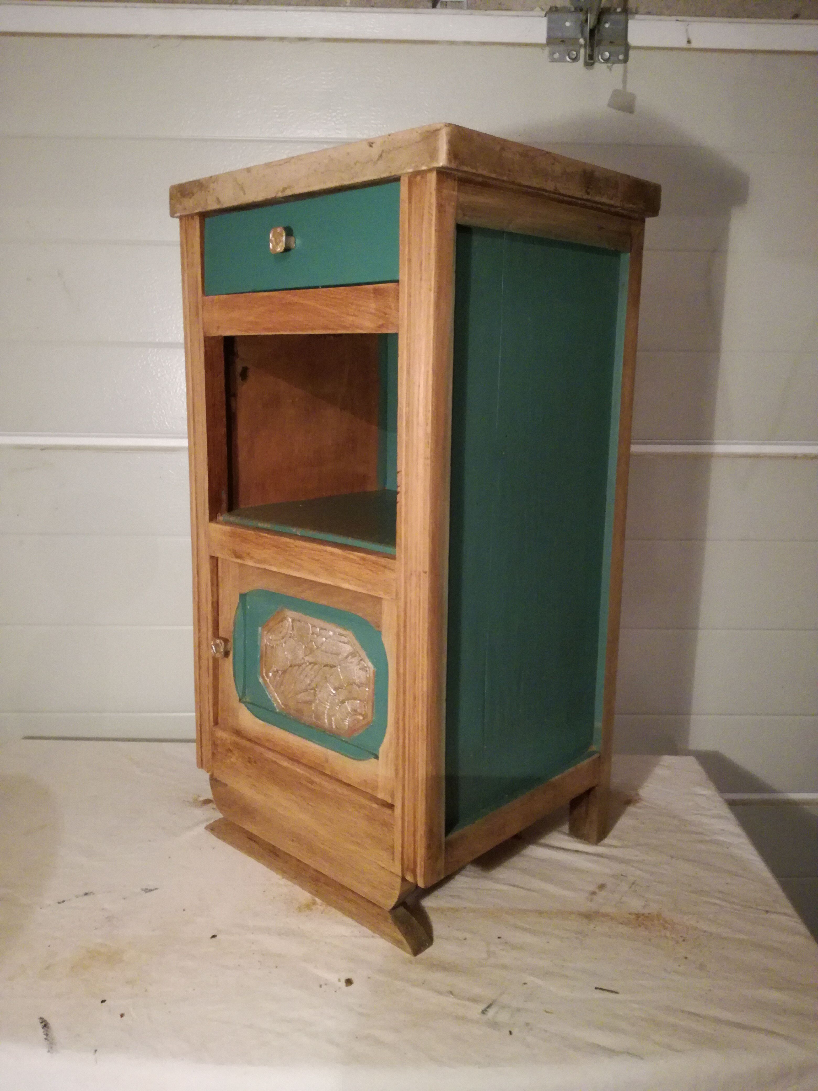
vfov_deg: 65.3
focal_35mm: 27
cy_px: 546
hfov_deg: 51.4
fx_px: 851
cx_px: 409
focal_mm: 3.79
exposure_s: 1/20
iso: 640
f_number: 2
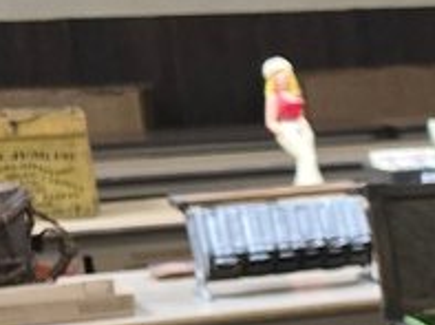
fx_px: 2220
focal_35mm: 177
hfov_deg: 7.9
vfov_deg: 8.3
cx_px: 1653
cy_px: 410
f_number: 1.7
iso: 640
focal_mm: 6.3
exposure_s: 1/60
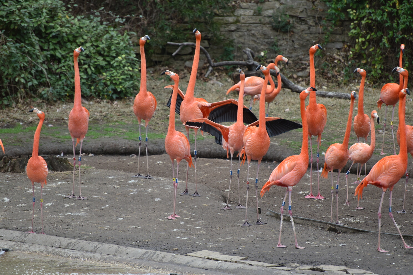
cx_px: 206
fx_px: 3442
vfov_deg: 4.6
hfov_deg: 6.9
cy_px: 138
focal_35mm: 300
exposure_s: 1/640
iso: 500
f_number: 5.6
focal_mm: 300
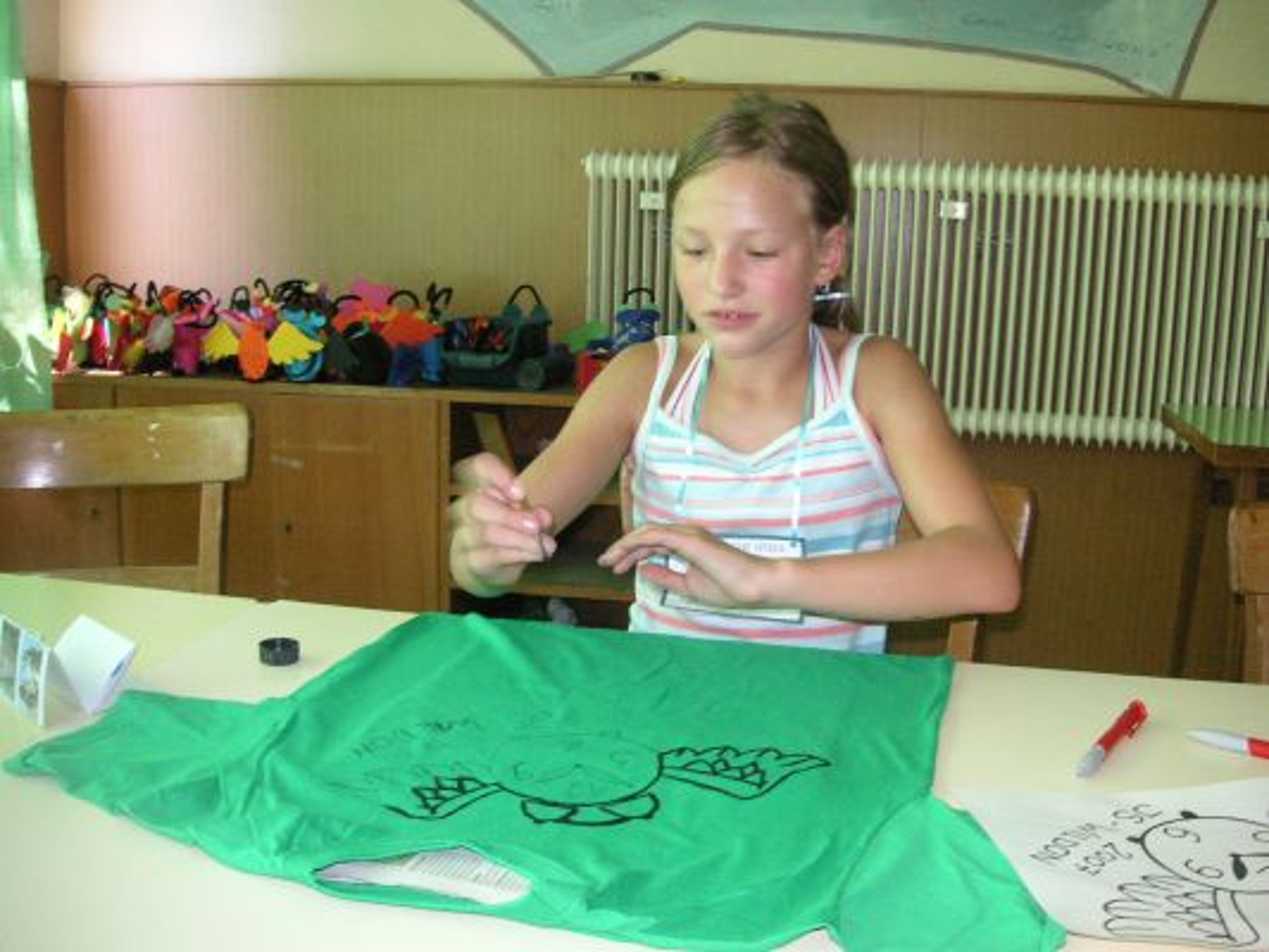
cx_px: 634
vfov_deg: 38.7
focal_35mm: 37
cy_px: 476
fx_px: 1357
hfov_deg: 50.1
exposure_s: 1/45
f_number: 2.8
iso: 160
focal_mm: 6.1
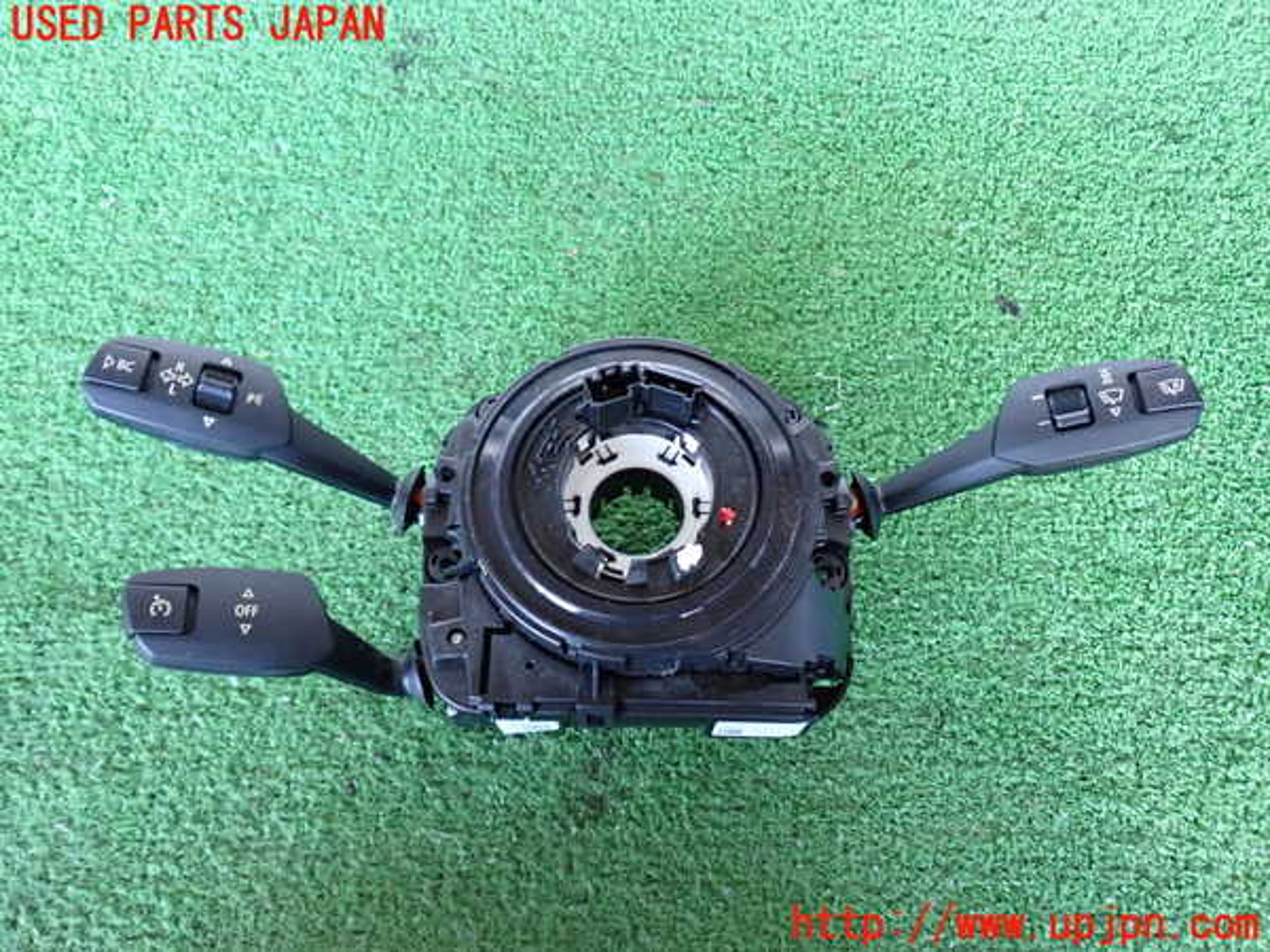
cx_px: 635
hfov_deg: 60.0
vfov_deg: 46.8
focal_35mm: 30
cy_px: 476
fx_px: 1101
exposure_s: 1/30
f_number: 2.3
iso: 500
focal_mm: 5.4
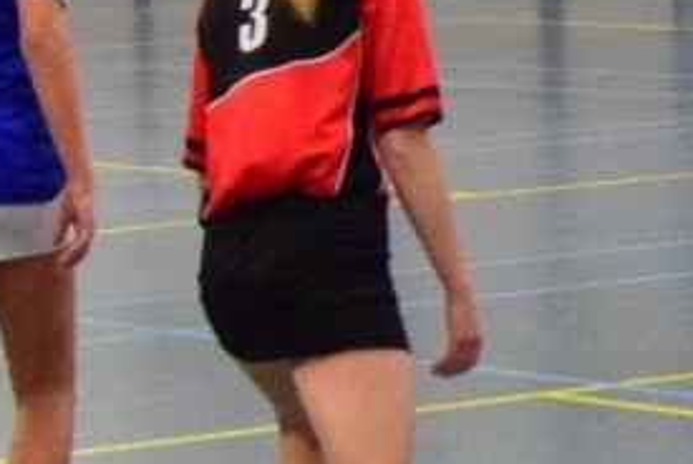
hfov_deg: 8.9
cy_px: -145
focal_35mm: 224
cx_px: 1174
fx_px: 4316
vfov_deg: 6.1
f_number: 7.1
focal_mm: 34
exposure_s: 1/200
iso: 5000
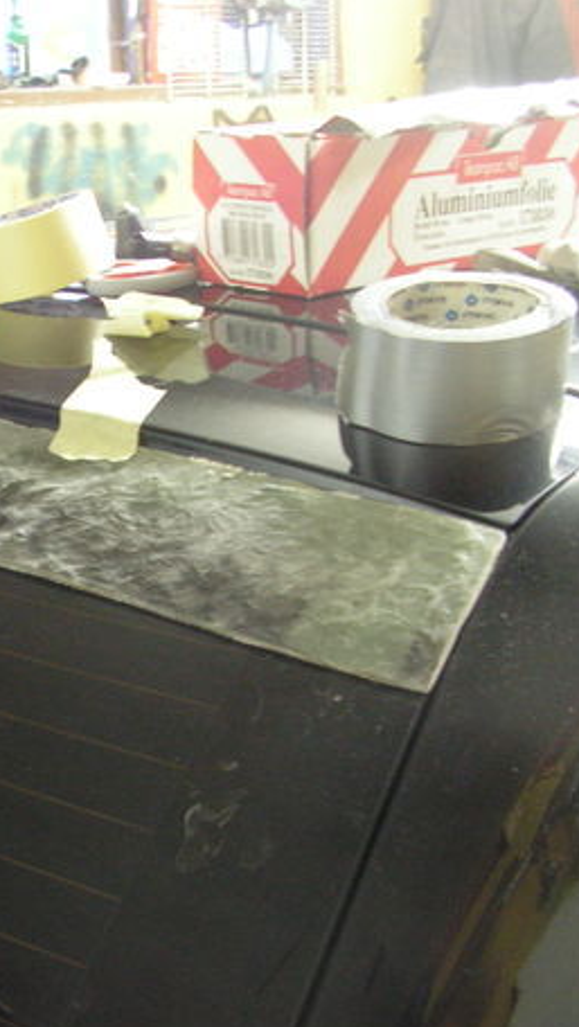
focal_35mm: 55
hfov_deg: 20.8
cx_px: -59
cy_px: 536
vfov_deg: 37.8
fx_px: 1499
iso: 160
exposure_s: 1/3
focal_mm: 6
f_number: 3.2
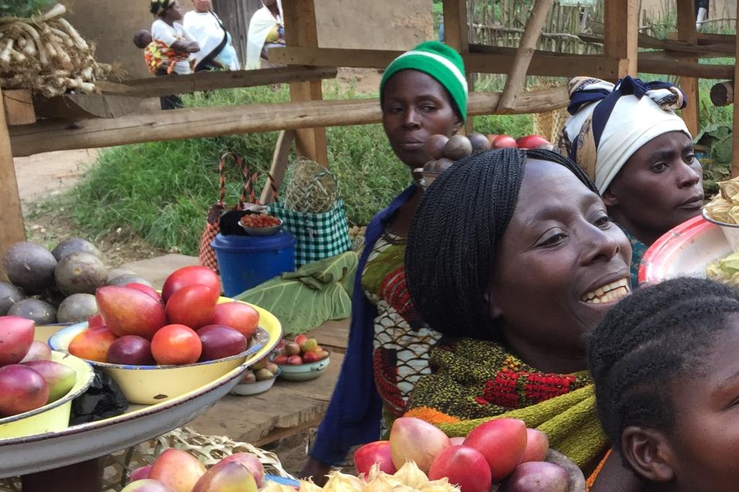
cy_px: 410
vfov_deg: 22.6
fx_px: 1211
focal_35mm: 59
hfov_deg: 32.0
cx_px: 691
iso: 32
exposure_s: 1/100
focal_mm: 4.15
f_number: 2.2
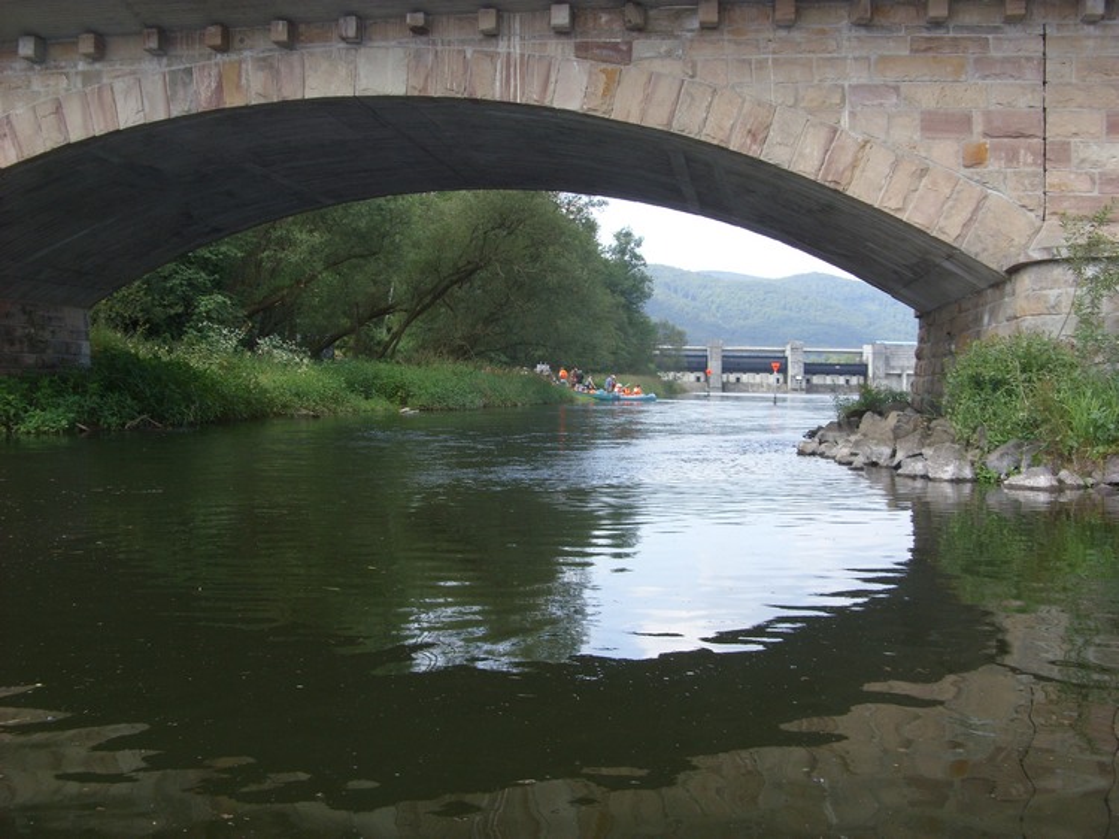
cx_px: 560
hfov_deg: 49.0
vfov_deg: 37.7
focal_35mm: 38
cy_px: 420
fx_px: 1228
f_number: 2.8
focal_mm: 6.3
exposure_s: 1/309
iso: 50
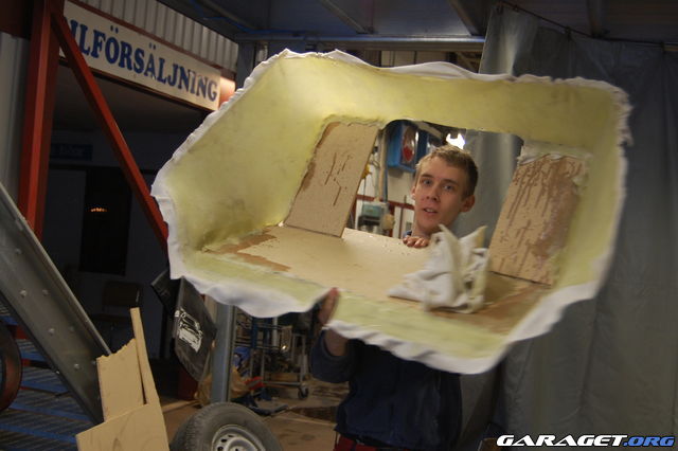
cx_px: 339
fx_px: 875
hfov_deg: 42.3
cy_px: 226
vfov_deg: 28.9
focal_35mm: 46
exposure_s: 1/50
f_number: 4.5
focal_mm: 31
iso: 400
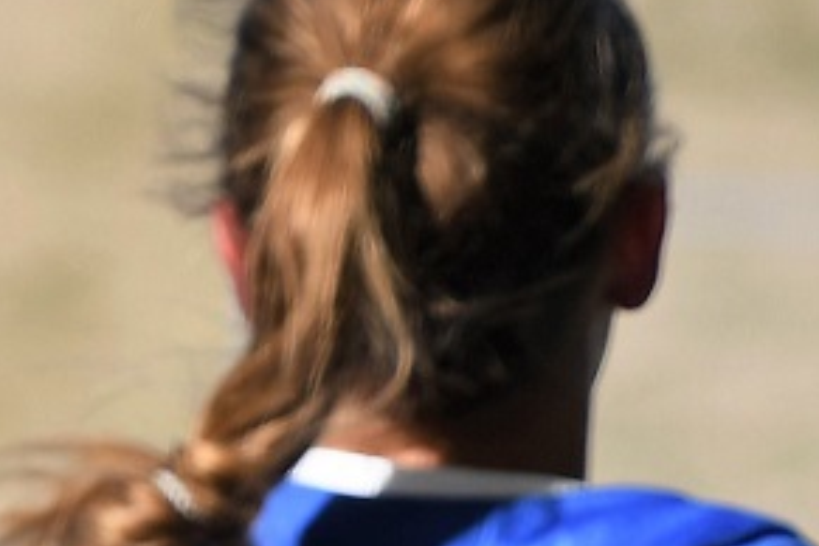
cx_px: -736
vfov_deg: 1.0
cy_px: 1212
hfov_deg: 1.4
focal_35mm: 1423
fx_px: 32371
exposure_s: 1/1000
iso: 140
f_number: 4.5
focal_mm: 200
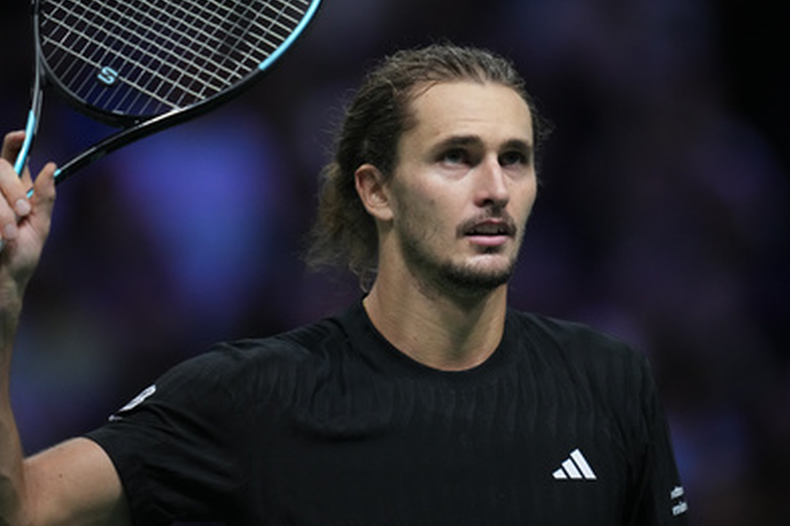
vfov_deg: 2.6
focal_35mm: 523
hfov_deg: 3.9
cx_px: 445
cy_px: 237
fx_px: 11472
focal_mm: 400
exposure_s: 1/2500
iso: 4000
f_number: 2.8
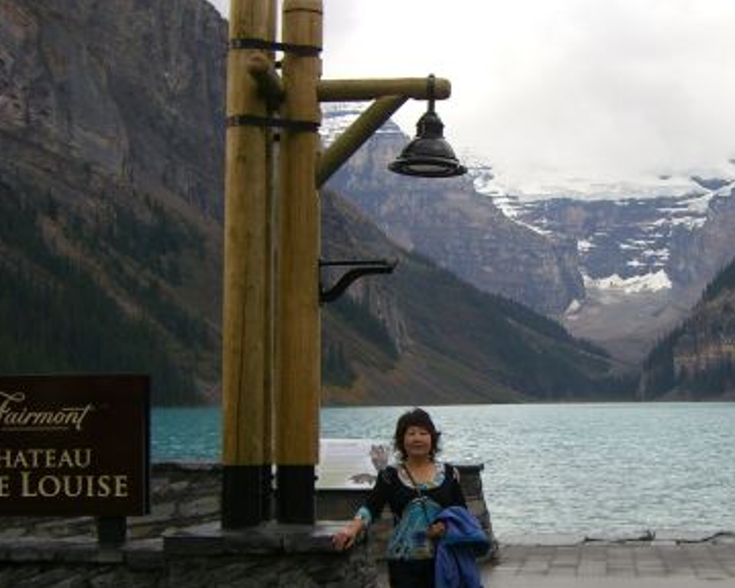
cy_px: 321
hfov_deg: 28.4
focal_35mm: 66
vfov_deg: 23.1
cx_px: 525
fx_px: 1436
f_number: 2.7
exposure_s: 1/320
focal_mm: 6.2
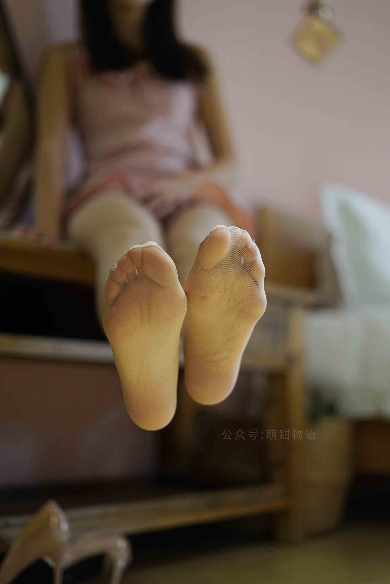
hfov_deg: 27.0
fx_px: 811
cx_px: 195
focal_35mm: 50
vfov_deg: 39.6
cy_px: 292
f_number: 2
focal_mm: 50
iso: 1250
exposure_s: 1/200
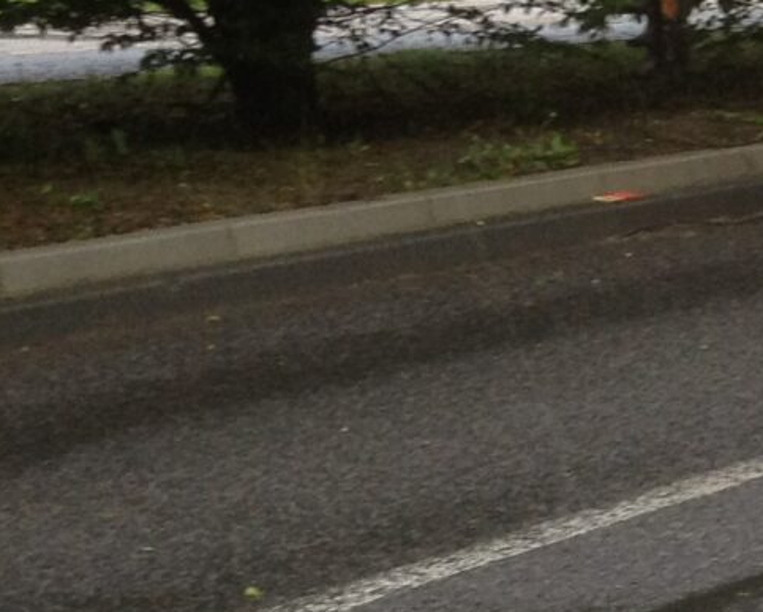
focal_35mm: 181
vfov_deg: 8.5
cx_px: 1741
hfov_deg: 9.6
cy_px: 24
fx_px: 4090
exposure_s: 1/120
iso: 64
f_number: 2.4
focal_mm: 4.28
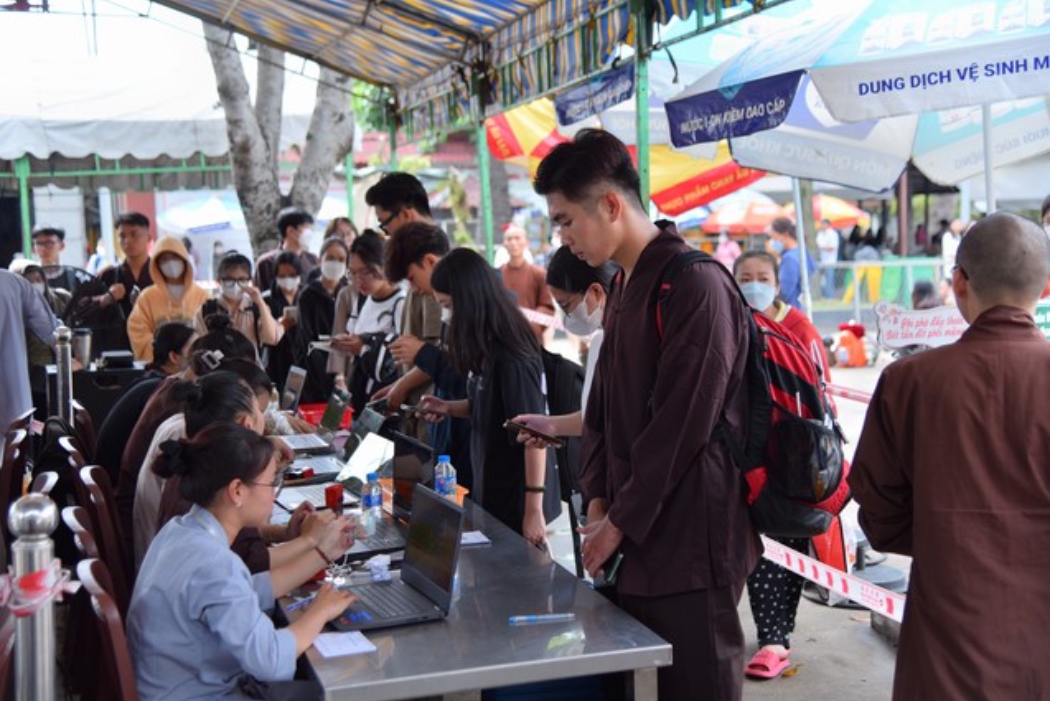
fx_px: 1488
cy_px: 354
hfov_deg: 38.9
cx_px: 518
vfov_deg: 26.5
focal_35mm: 51
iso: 125
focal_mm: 50
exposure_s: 1/200
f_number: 4
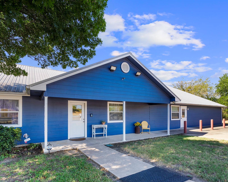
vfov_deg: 70.8
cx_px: 110
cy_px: 95
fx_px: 128
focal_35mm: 19
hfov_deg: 83.3
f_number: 8
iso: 200
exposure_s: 1/5
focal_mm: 16
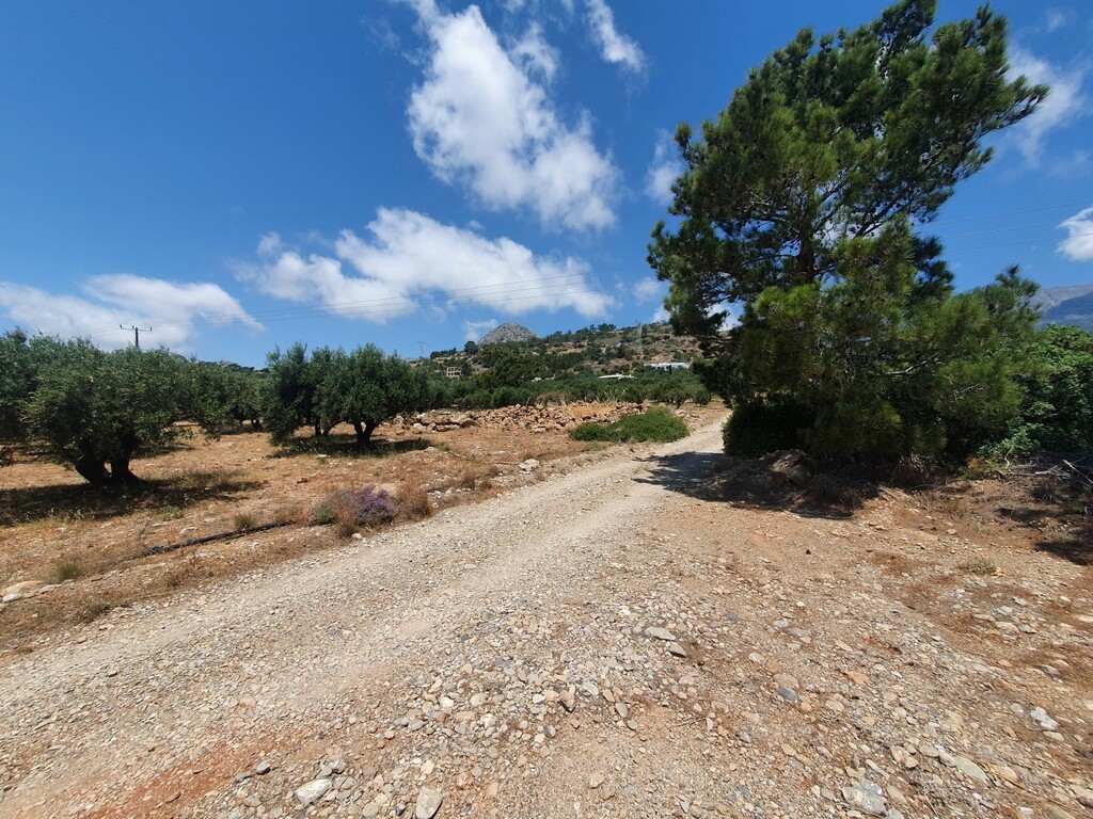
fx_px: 410
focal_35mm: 13
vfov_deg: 89.9
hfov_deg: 106.2
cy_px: 410
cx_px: 546
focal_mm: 1.8
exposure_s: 1/1380
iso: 50
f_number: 2.2
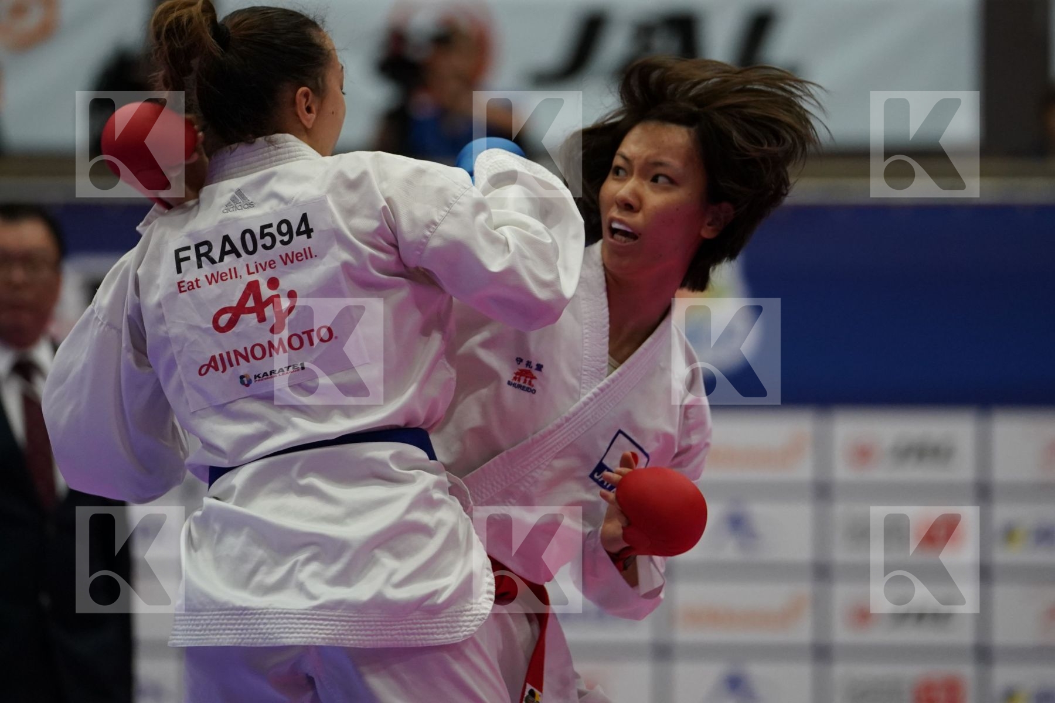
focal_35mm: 264
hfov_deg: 7.8
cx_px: 528
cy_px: 352
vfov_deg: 5.2
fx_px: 7736
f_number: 2.8
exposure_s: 1/1000
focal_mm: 176
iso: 2500
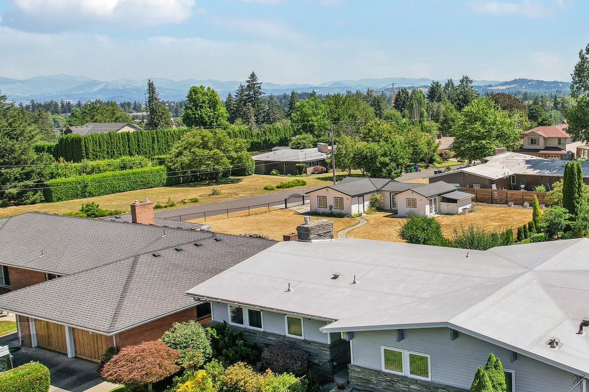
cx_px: 481
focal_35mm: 39
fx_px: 638
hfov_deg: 46.6
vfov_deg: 34.2
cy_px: 177
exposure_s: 1/640
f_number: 2.8
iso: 110
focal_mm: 8.4
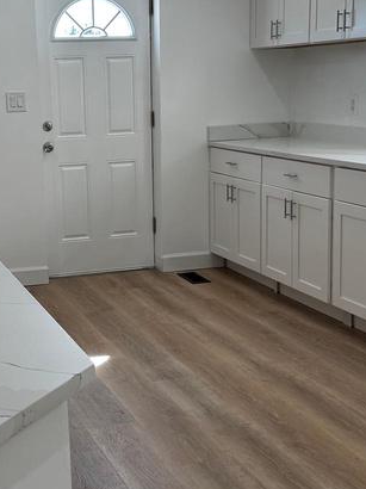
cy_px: 239
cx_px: 97
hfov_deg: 24.2
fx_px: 847
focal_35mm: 60
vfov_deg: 32.2
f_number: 1.78
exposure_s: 1/128
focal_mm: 6.86
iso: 64
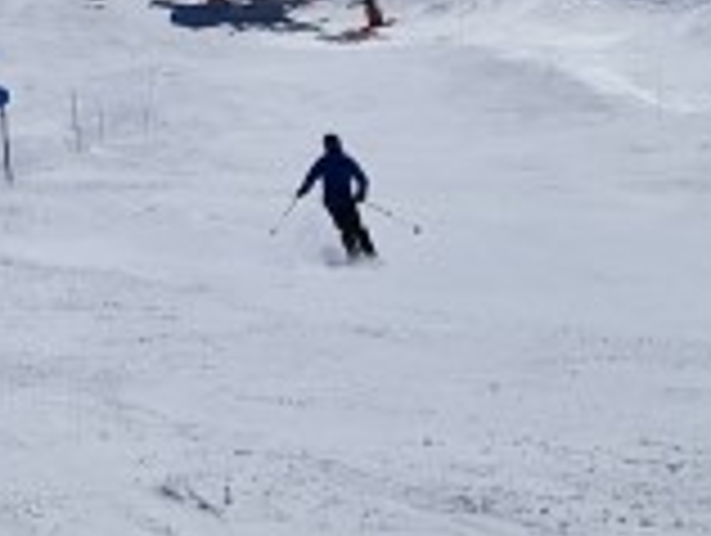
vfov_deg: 9.6
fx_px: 3065
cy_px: -311
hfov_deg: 12.8
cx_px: -198
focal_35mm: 149
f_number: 1.8
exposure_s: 1/10080
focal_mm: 5.4
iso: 50
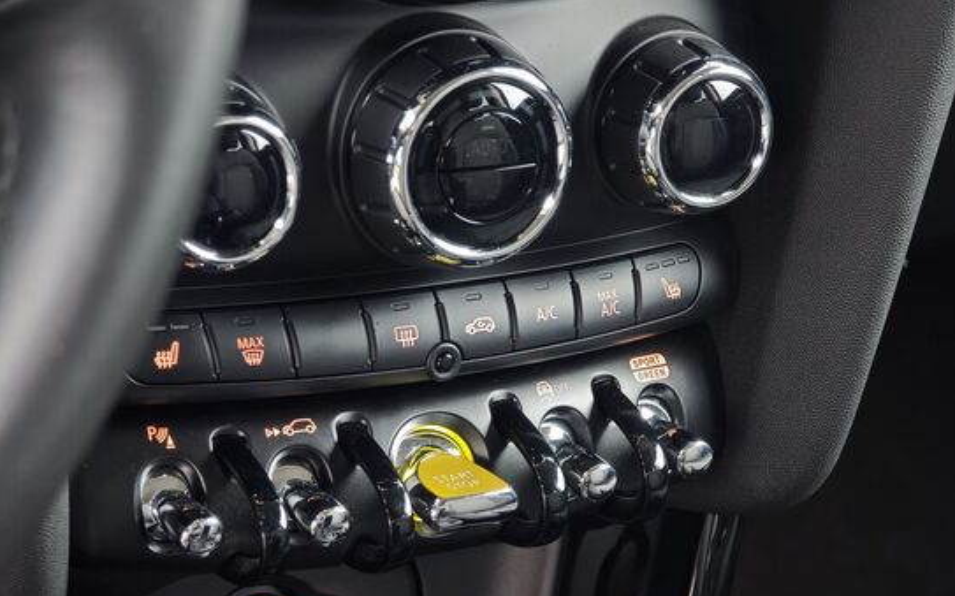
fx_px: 3330
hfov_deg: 16.3
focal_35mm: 128
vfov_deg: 10.2
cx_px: 477
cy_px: 357
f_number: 2.5
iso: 1000
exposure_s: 1/25
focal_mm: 19.4
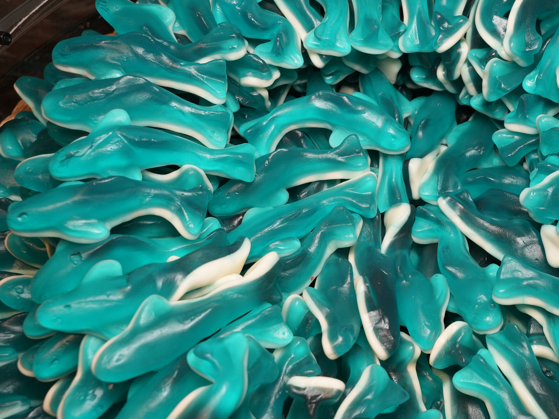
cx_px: 395
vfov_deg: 34.5
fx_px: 674
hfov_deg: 44.1
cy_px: 239
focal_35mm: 42
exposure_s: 1/160
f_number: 7.1
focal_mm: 29.5
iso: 500
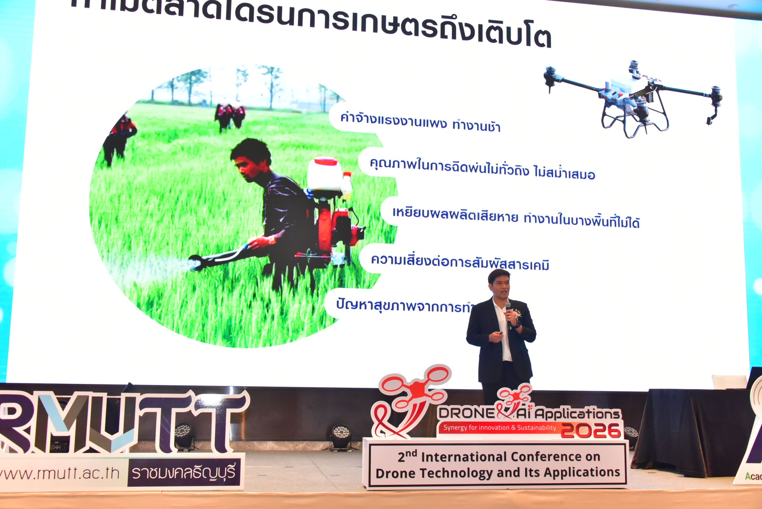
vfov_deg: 35.1
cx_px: 381
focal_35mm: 38
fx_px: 805
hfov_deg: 50.7
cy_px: 254
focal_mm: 38
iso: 8000
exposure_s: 1/200
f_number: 6.3
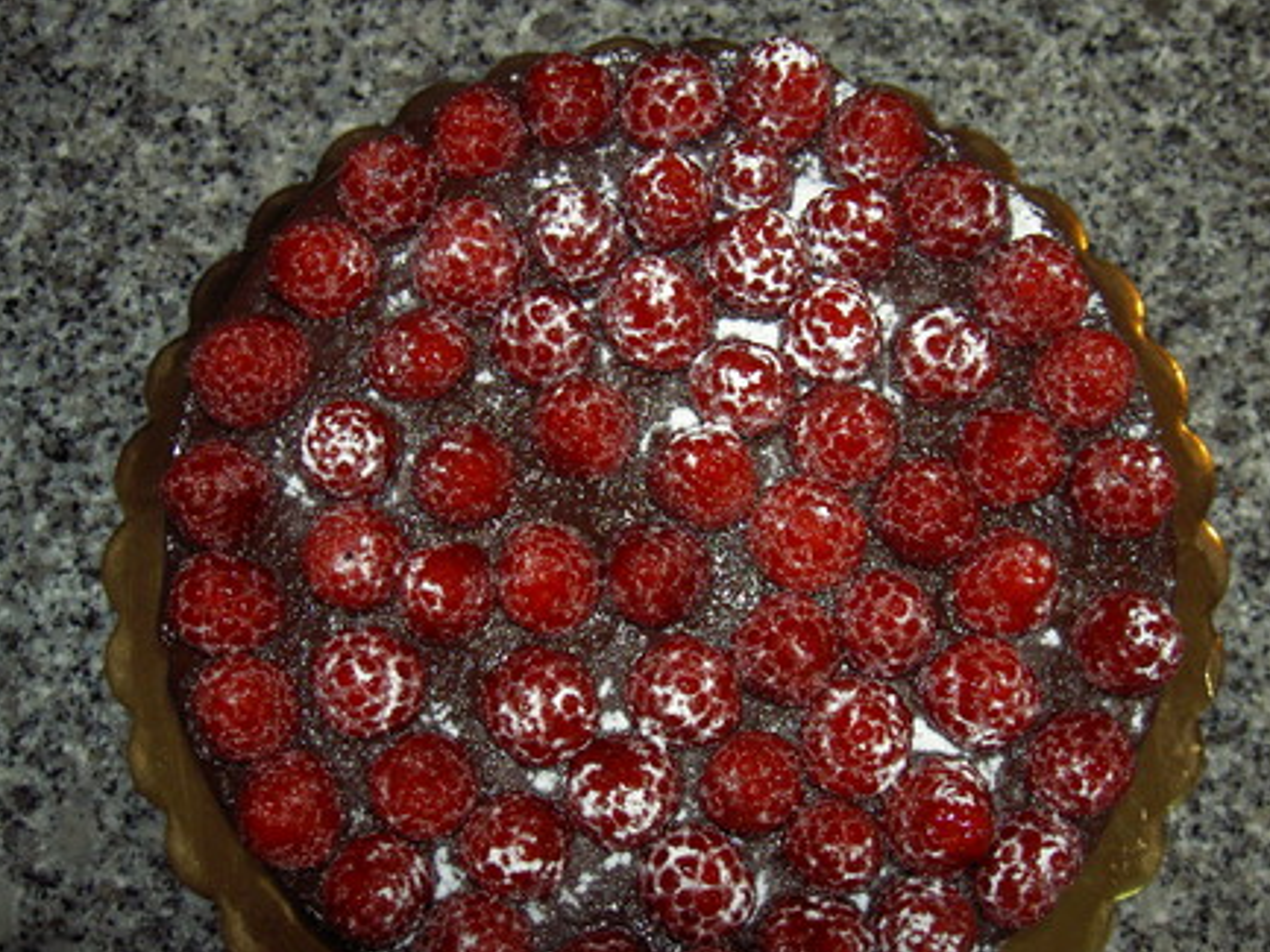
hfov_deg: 42.1
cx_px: 666
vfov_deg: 32.2
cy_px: 497
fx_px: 1651
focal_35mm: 45
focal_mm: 8
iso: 200
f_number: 2.8
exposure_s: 1/60
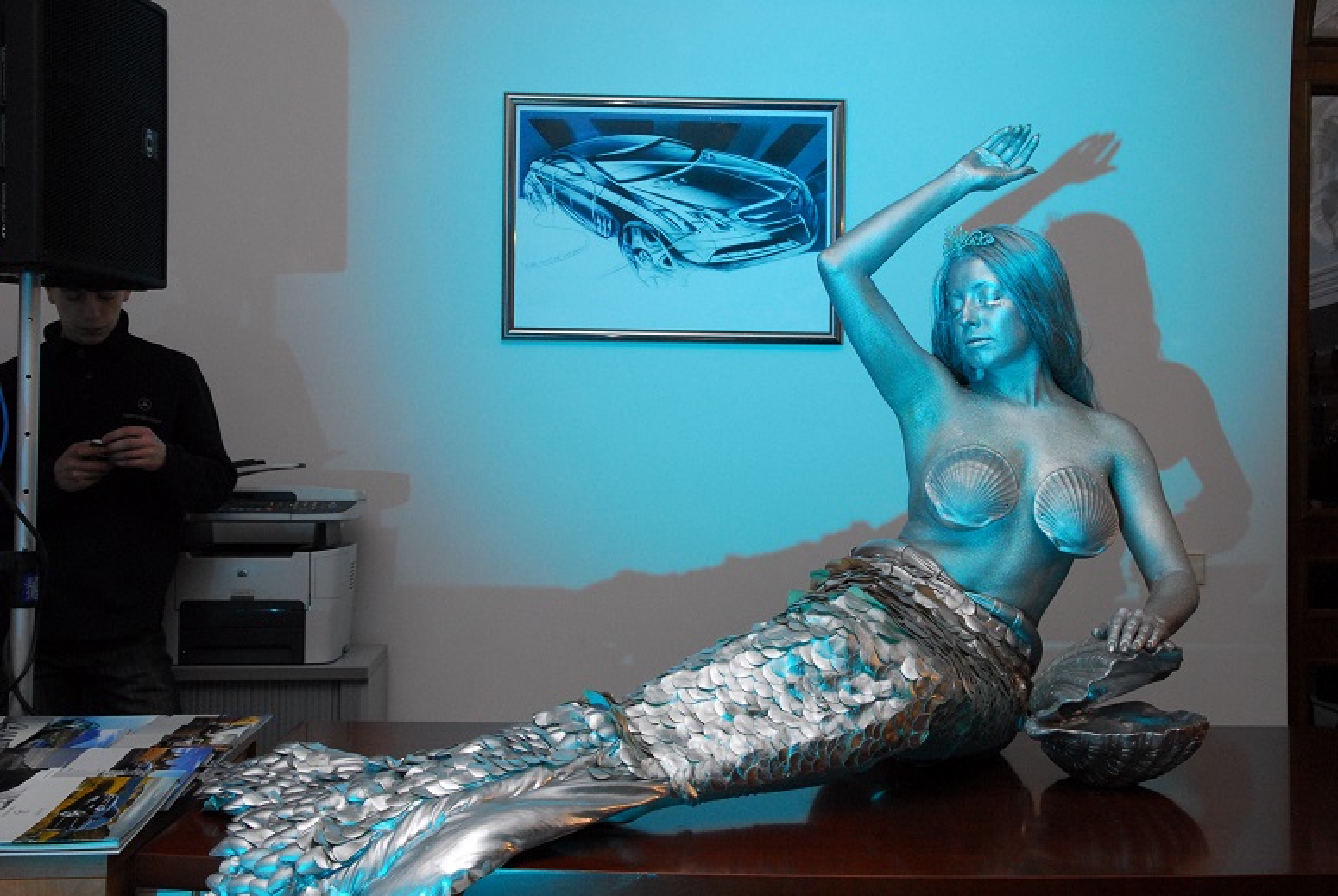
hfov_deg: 49.5
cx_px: 669
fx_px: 1451
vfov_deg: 34.3
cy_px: 448
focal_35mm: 39
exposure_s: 1/60
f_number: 6.7
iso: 800
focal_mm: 26
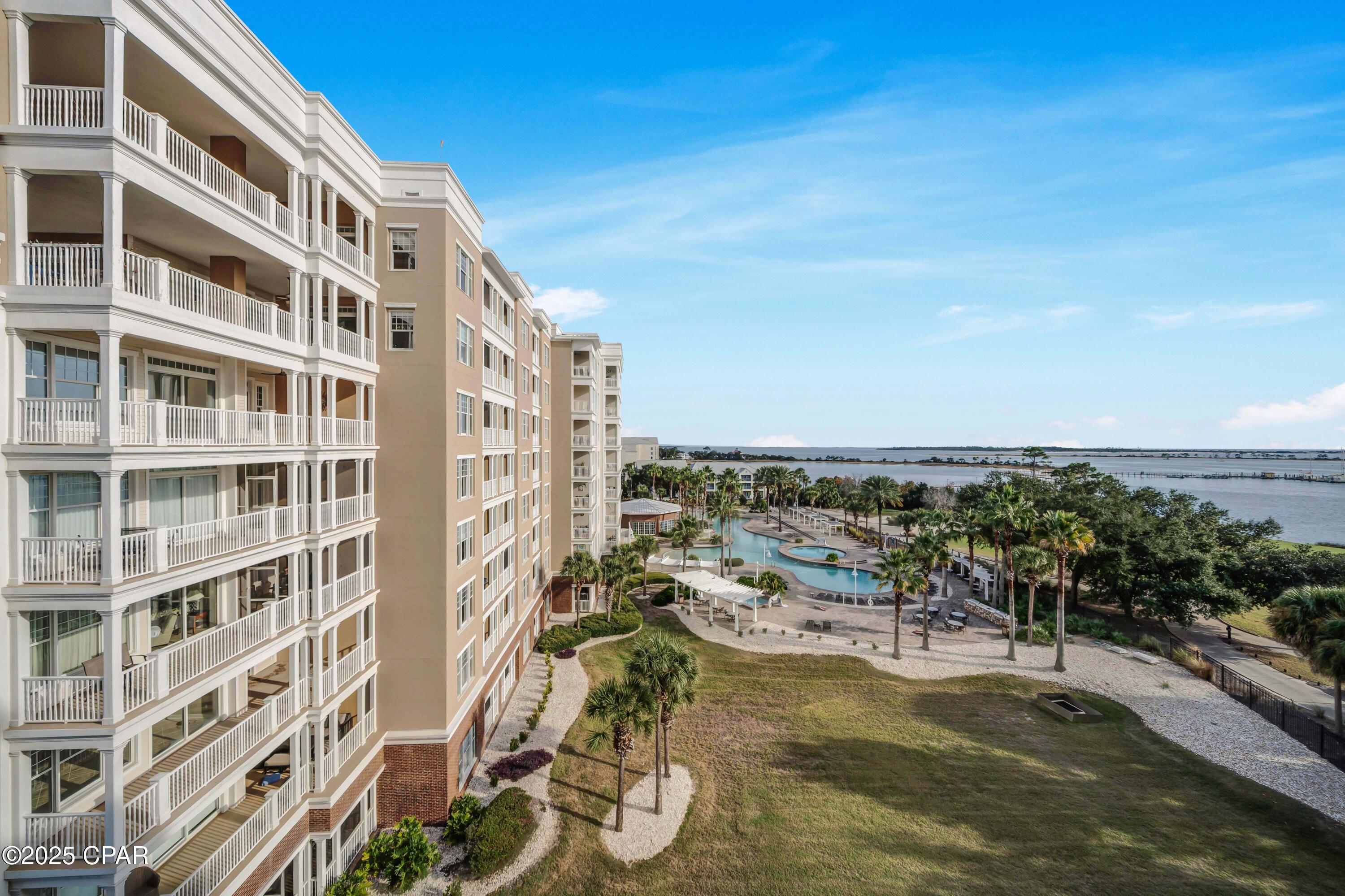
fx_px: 448
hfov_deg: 112.6
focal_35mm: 12
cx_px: 672
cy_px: 448
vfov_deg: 90.0
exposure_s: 1/1250
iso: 100
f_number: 5.6
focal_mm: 12
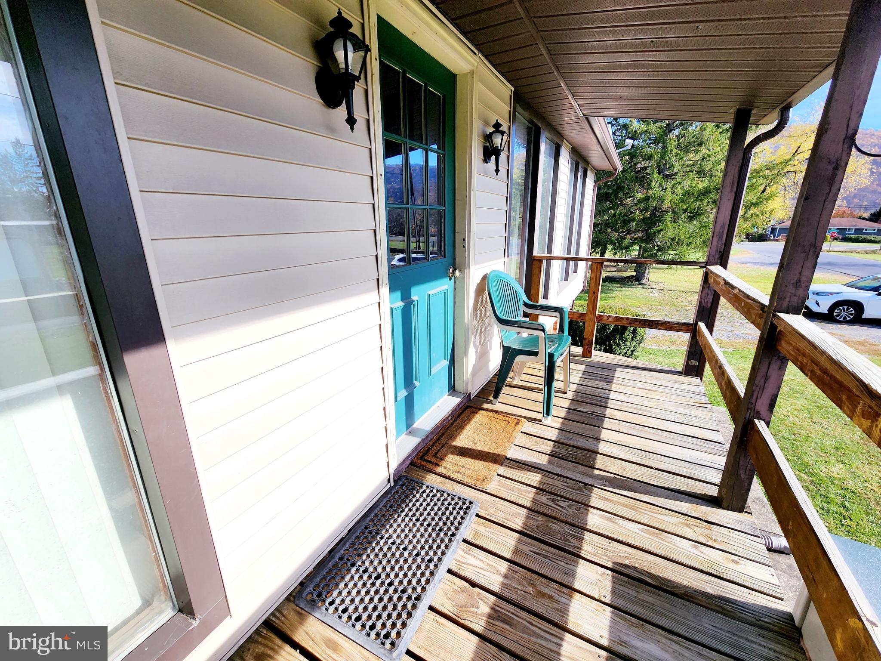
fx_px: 331
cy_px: 330
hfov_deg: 106.2
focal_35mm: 13
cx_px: 440
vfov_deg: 89.9
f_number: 2.2
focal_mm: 2.2
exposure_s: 1/1667
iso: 50
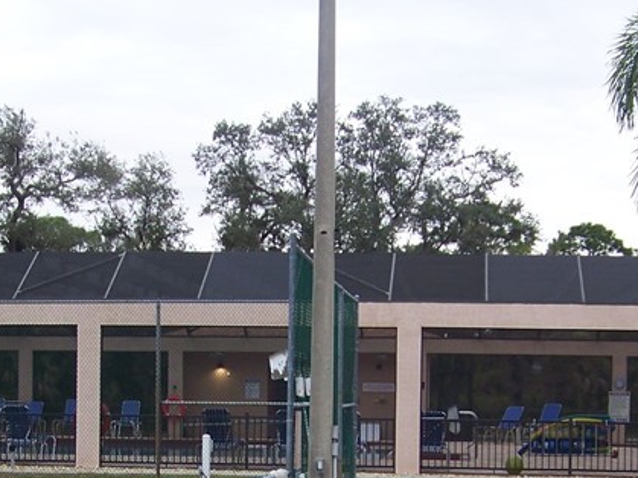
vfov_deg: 16.4
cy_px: 480
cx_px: 251
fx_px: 1621
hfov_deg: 22.2
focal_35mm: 88
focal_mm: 5.85
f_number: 2.8
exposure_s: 1/80
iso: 64
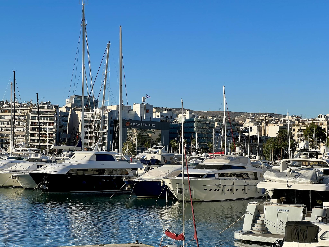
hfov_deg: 25.3
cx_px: 164
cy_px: 124
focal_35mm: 77
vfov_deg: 19.1
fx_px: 732
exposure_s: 1/840
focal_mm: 9
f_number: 2.8
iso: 32
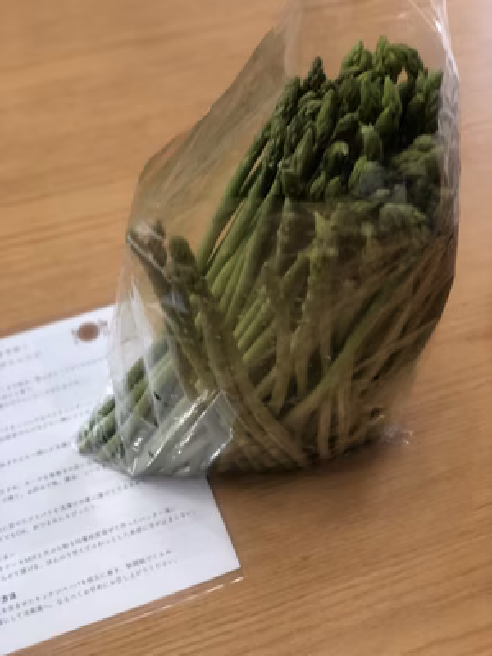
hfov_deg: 28.0
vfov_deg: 36.8
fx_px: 985
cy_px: 328
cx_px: 246
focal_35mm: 52
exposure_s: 1/60
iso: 80
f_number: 2.4
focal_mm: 6
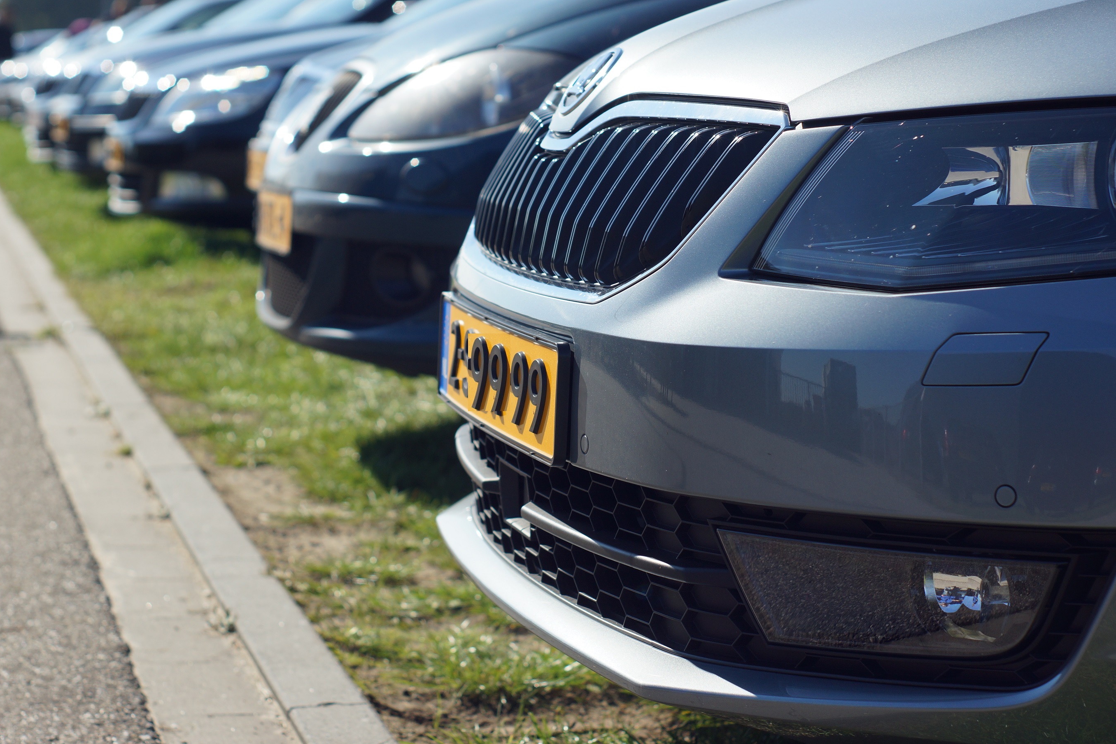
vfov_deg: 16.5
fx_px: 2573
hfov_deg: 24.5
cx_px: 553
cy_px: 353
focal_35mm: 83
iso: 100
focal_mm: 50
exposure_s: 1/1250
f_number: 3.5
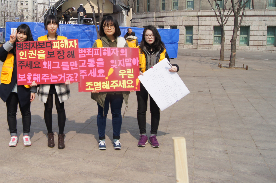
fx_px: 681
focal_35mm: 89
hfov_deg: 22.8
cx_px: 82
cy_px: 60
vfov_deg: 15.3
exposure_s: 1/500
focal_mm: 40
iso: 200
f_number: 11
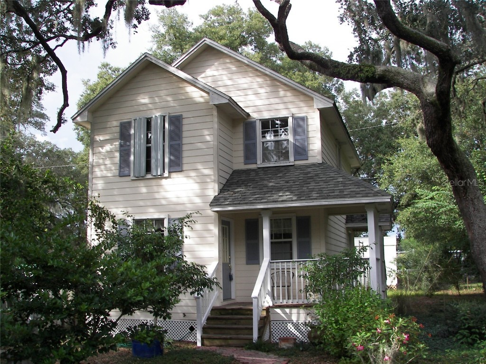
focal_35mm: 36
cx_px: 243
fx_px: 505
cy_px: 182
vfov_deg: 39.7
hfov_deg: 51.4
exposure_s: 1/125
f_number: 2.8
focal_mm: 6
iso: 50
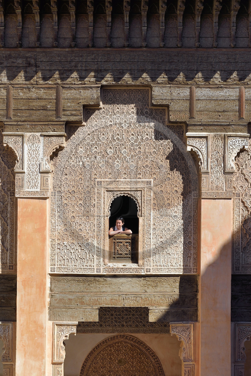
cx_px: 126
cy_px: 188
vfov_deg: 28.8
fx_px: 732
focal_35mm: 70
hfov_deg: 19.5
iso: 200
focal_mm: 70
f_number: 16
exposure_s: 1/160
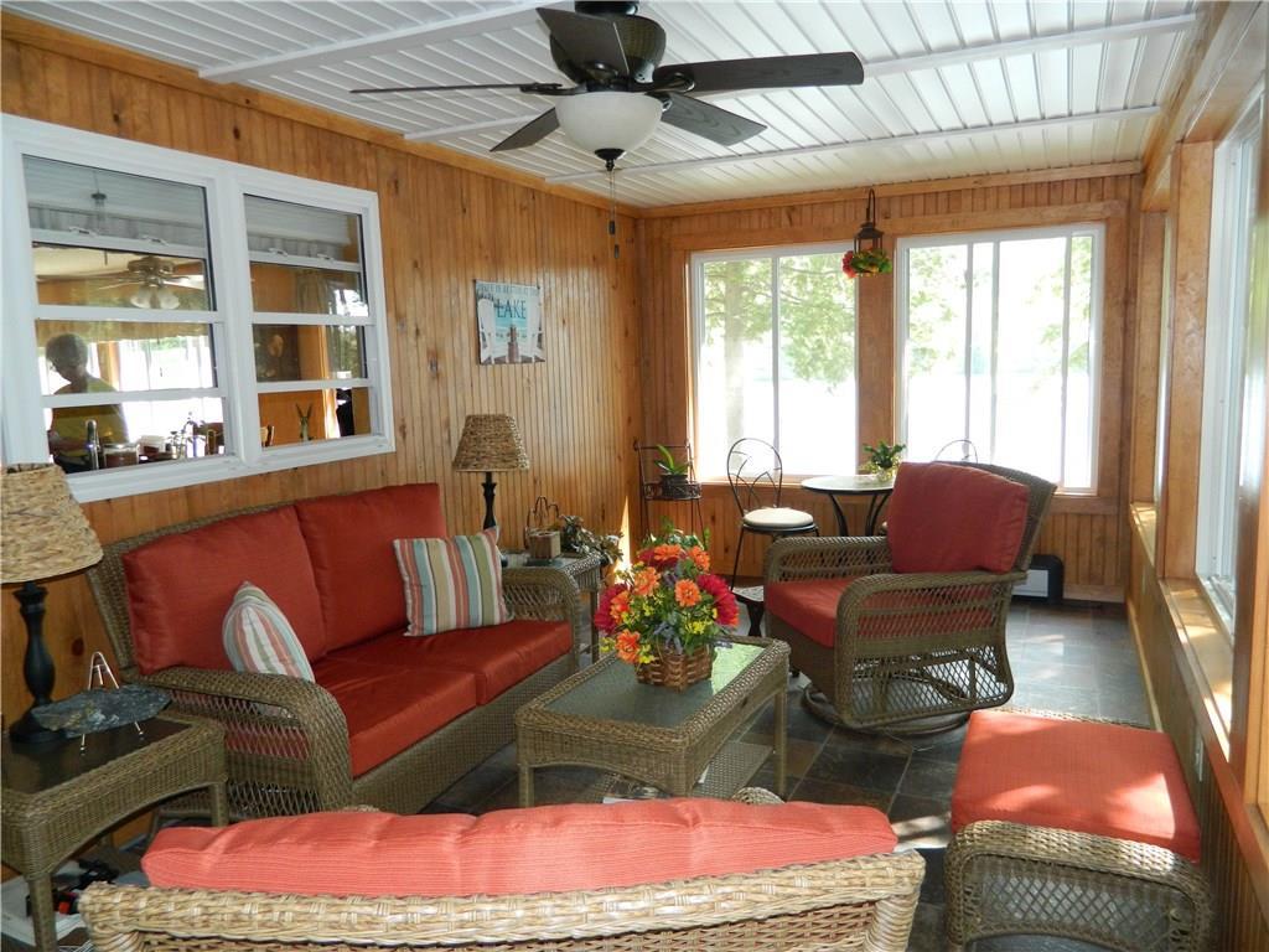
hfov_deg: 69.4
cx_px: 634
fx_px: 916
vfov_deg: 54.9
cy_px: 476
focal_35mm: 25
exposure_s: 1/30
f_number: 3.1
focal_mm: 4.5
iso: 200
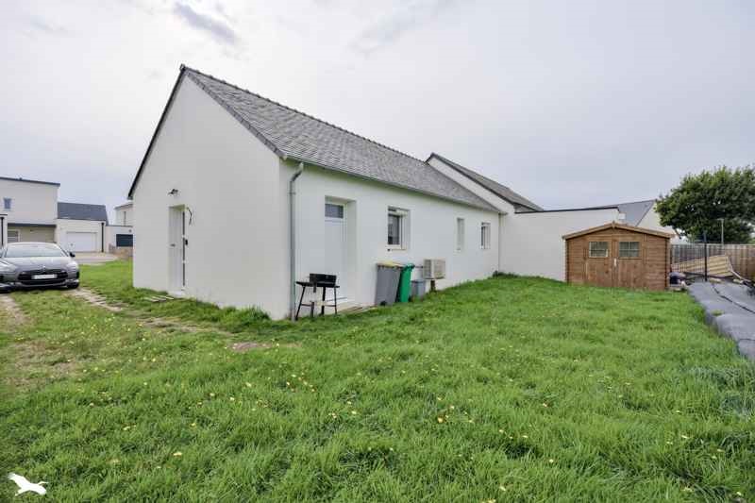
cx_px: 378
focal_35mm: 16
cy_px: 252
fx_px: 335
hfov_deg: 96.7
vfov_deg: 73.7
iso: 800
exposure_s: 1/4000
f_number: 8
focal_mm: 16
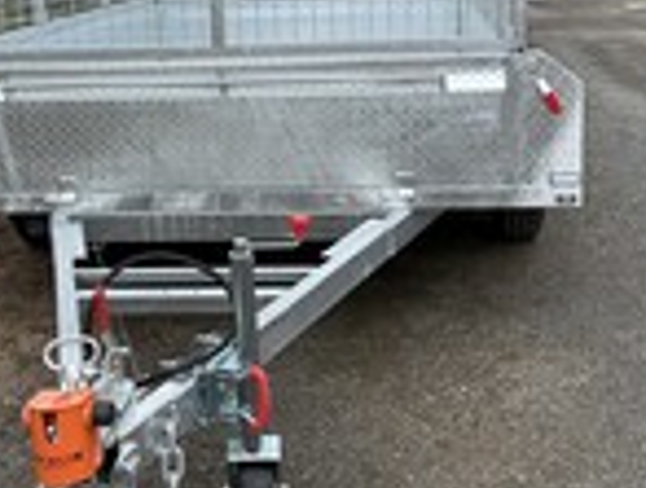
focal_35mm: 57
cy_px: 169
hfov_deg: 33.7
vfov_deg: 25.7
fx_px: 1066
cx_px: 281
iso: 100
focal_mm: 6.76
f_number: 1.78
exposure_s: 1/2611
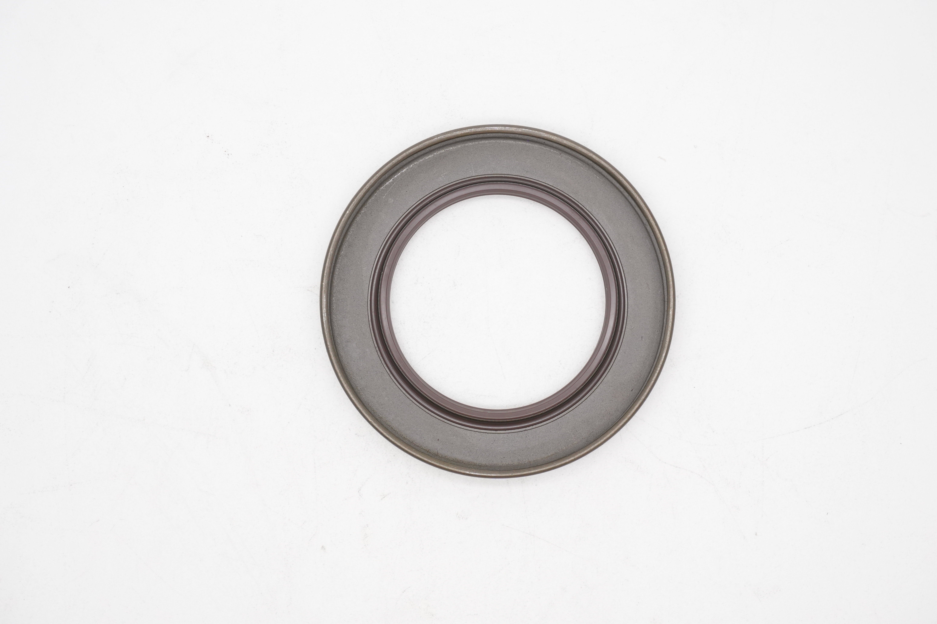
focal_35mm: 64
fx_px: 1679
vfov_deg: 21.1
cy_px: 312
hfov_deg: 31.2
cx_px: 468
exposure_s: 1/80
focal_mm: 43
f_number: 11
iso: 800
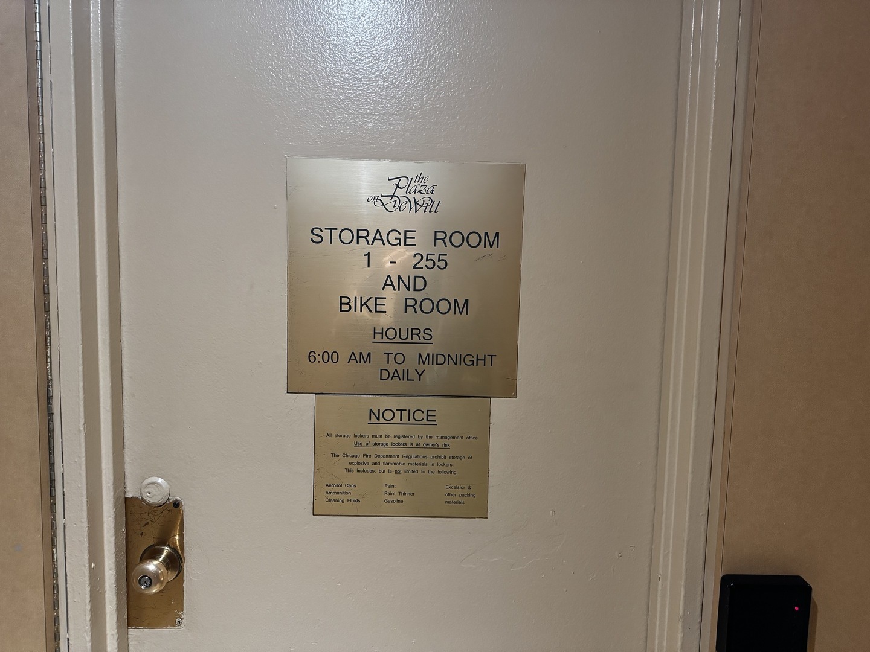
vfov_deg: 56.8
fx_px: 603
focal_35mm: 24
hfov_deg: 71.6
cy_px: 326
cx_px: 435
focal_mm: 6.76
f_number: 1.78
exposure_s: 1/60
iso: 640
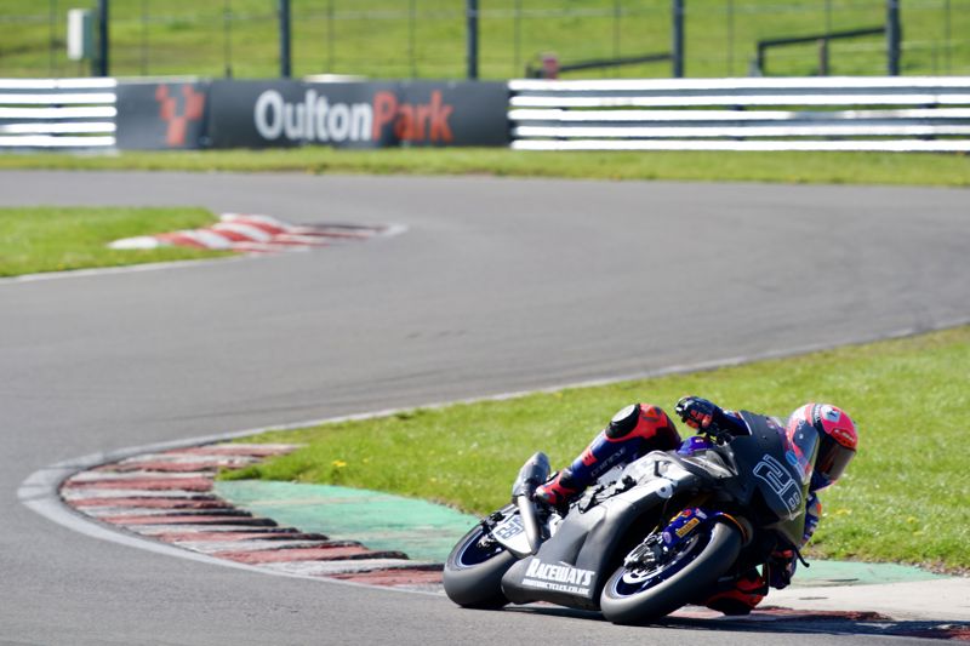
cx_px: 485
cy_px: 323
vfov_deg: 4.2
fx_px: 8752
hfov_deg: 6.3
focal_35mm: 325
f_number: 8
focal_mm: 324.9
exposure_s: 1/800
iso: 400
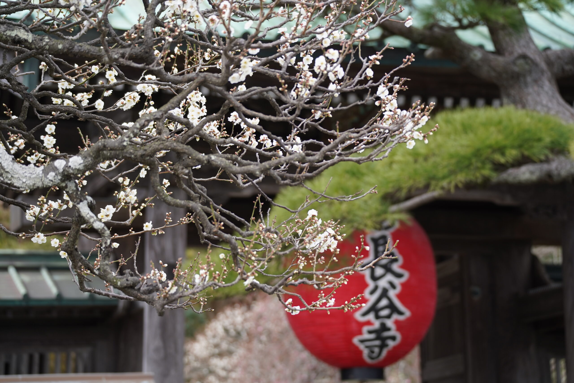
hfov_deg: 16.8
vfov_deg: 11.2
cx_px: 287
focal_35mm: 122
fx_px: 1945
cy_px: 192
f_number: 5
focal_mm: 122
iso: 250
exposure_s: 1/160
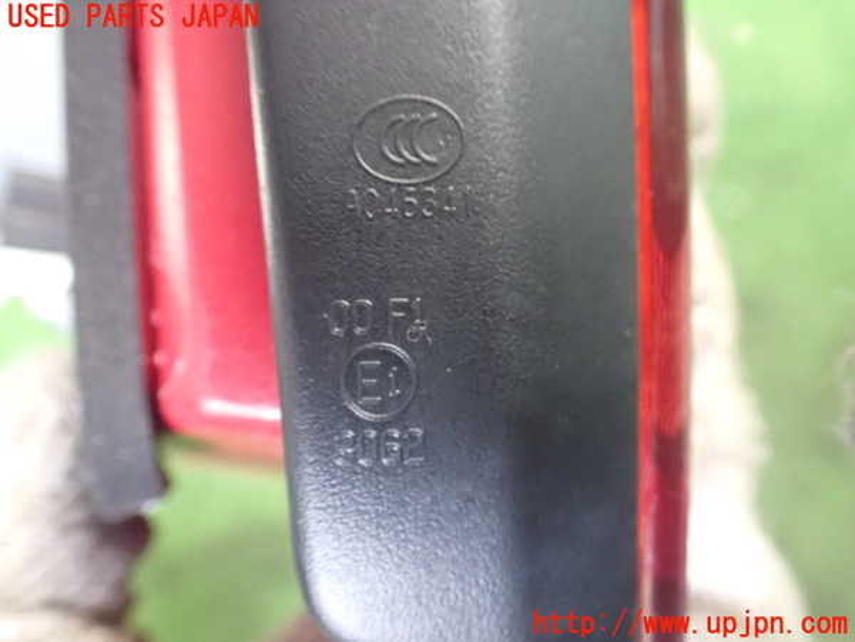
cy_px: 321
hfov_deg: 60.0
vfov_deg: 46.8
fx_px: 741
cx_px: 428
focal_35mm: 30
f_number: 2.3
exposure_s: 1/30
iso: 1600
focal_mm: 5.4
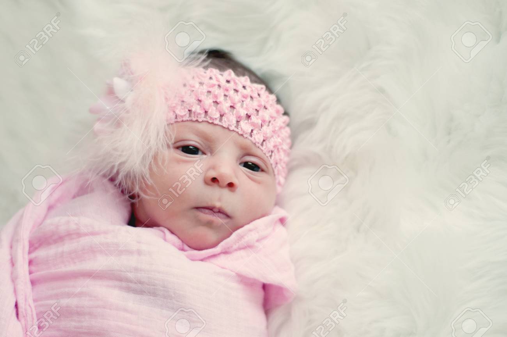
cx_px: 254
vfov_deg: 18.1
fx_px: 1055
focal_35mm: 75
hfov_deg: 27.0
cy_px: 168
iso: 640
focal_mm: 50
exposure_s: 1/800
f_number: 1.8
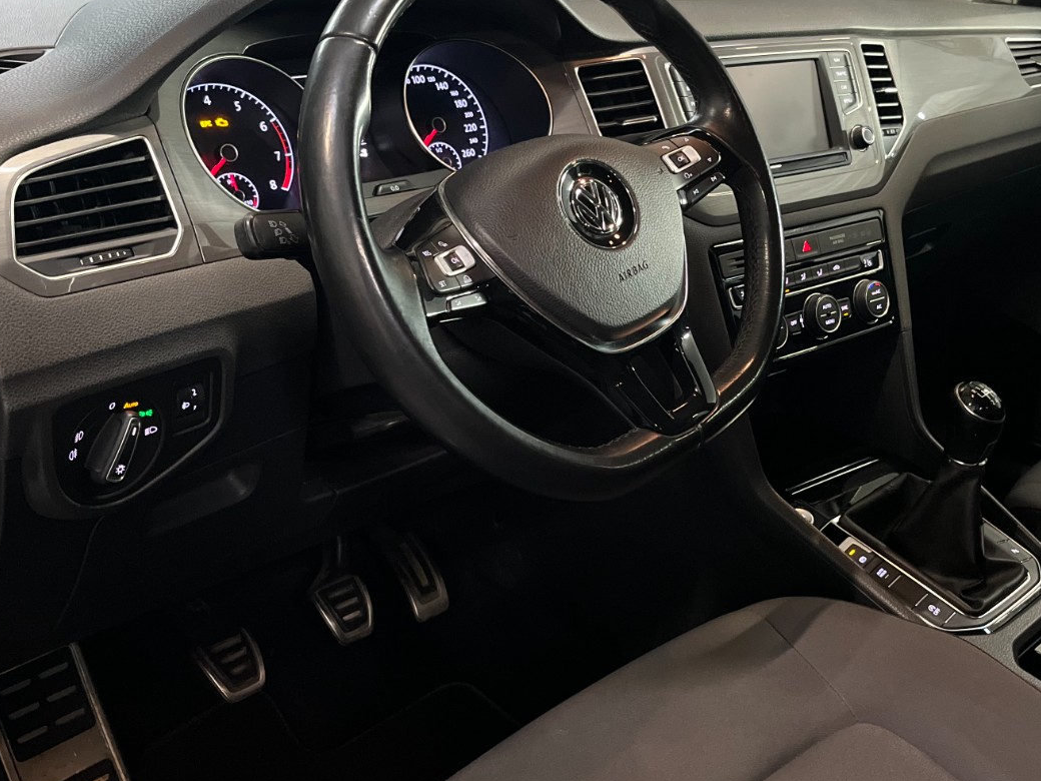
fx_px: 1203
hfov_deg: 46.3
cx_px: 658
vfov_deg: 35.9
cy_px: 351
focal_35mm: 40
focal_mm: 5.1
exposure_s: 1/33
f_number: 1.6
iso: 640
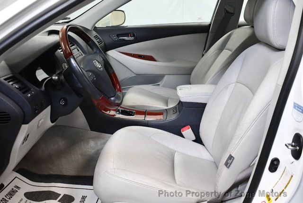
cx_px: 152
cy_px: 102
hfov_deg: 53.1
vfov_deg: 37.0
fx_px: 303
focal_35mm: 36
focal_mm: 18
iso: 1600
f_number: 3.5
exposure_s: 1/125
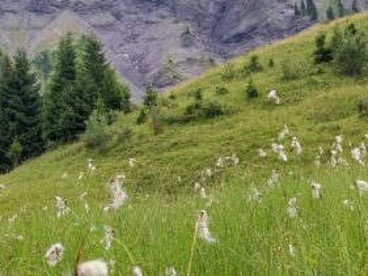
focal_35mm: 74
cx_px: 220
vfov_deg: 19.9
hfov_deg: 26.3
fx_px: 787
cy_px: 150
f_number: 1.8
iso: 25
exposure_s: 1/273
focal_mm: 4
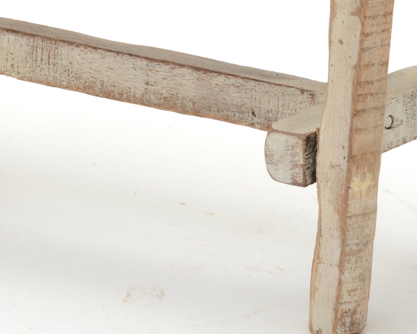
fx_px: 3395
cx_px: 151
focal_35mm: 275
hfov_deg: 7.0
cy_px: 48
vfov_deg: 5.6
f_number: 11
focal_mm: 85
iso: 250
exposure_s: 1/125
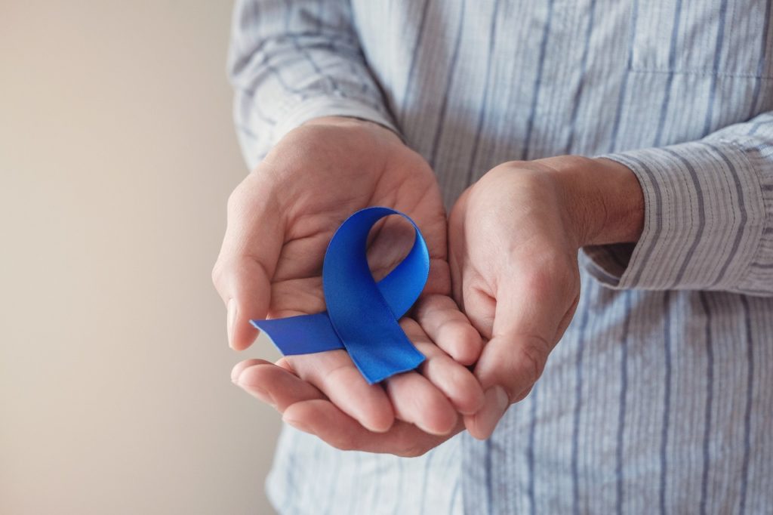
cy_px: 258
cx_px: 386
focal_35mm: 41
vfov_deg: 32.6
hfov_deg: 47.4
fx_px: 880
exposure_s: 1/80
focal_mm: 27
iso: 800
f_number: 3.6
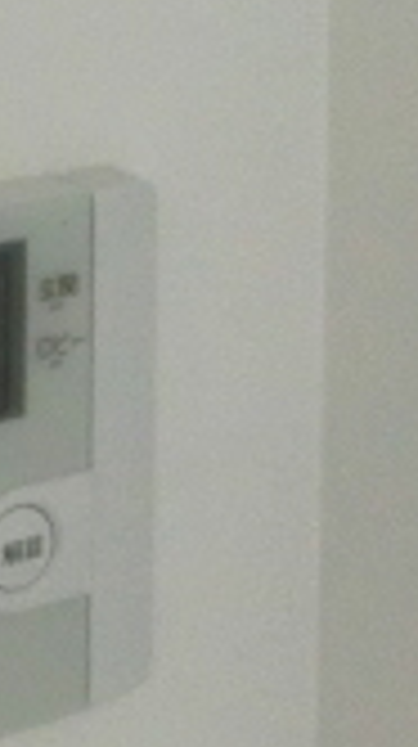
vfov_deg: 19.4
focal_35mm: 101
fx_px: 1996
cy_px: -243
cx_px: -180
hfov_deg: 11.5
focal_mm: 4.24
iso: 800
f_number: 3
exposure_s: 1/200
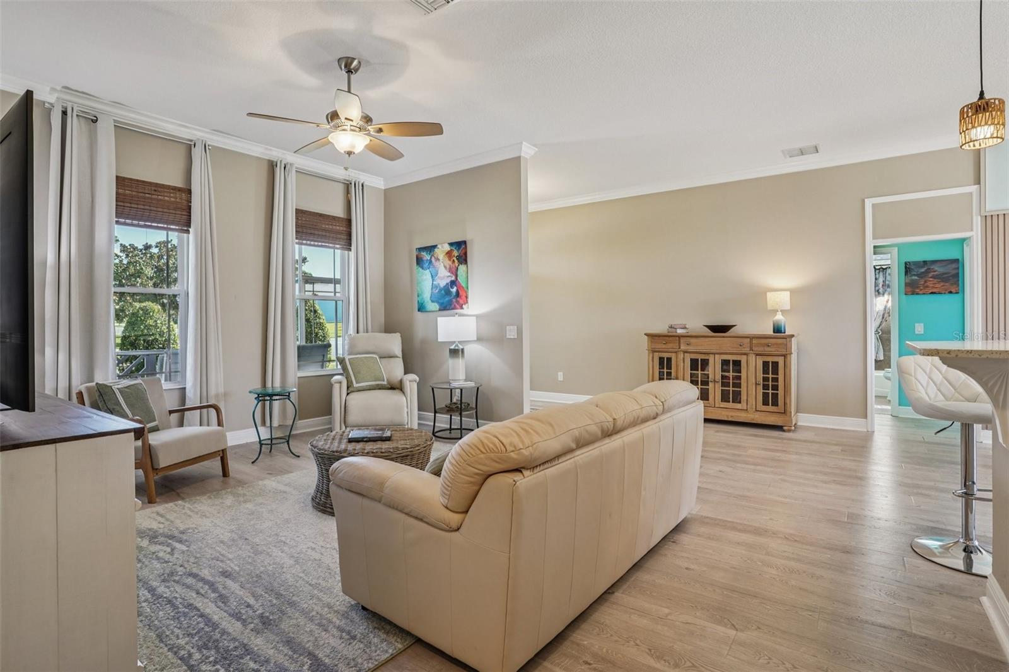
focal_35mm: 17
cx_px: 504
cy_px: 336
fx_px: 476
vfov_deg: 70.4
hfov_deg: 93.3
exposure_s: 1/10
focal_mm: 17
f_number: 9
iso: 400
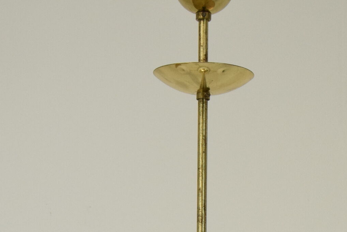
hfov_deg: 16.6
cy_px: 306
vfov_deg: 10.9
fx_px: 1186
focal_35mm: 123
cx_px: 199
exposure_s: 1/320
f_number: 9
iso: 1600
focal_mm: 28
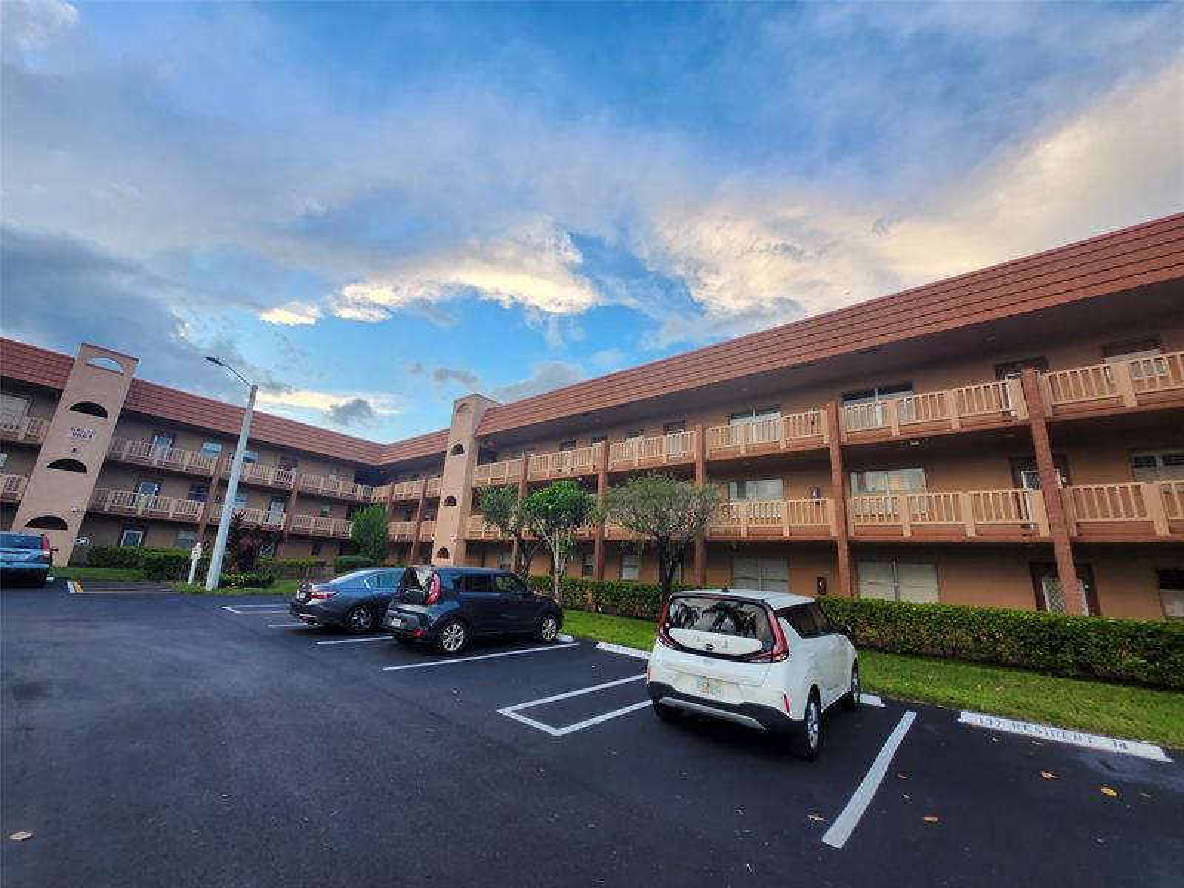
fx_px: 445
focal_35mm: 13
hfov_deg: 106.2
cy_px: 444
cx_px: 592
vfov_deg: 89.9
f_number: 2.2
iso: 64
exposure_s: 1/120
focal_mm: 1.74
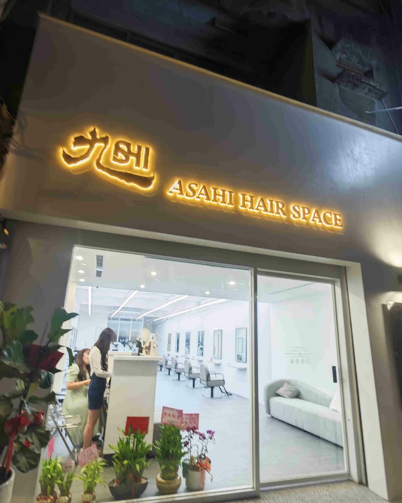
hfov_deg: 73.8
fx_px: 268
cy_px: 263
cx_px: 200
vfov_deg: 86.3
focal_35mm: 18
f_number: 1.8
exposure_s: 1/30
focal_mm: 2.03
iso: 200
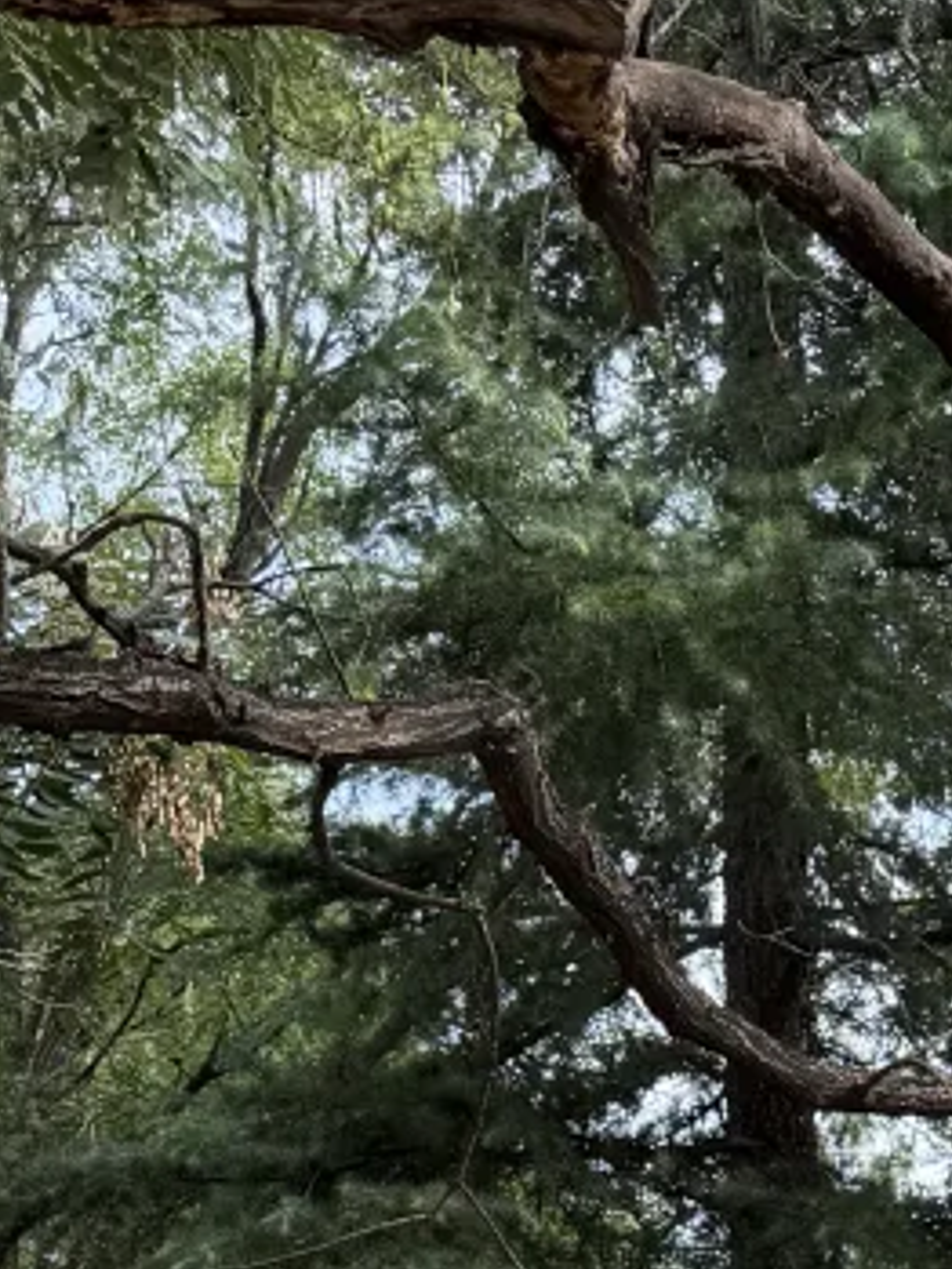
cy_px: 2316
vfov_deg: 16.4
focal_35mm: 99
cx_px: 1232
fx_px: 3628
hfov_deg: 14.3
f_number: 1.78
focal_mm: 6.76
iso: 80
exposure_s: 1/750
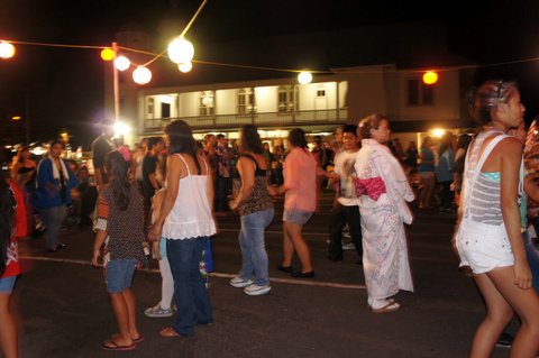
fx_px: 471
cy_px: 179
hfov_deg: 59.5
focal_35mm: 32
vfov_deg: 41.6
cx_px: 270
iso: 800
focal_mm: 21
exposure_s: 1/10
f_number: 4
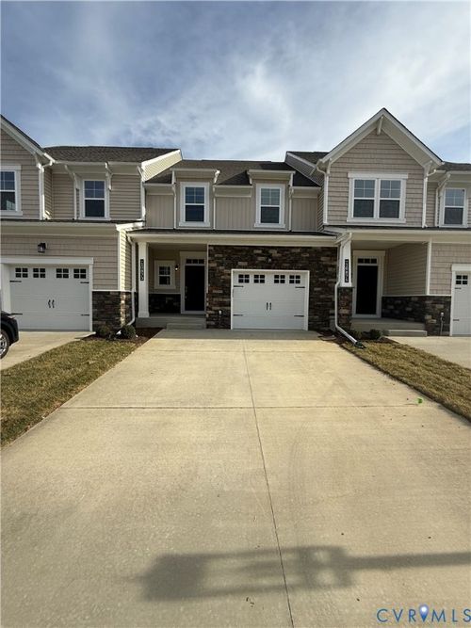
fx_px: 254
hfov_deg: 85.7
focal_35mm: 14
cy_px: 314
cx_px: 236
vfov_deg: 102.1
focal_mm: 2.22
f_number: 2.2
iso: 50
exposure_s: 1/1848
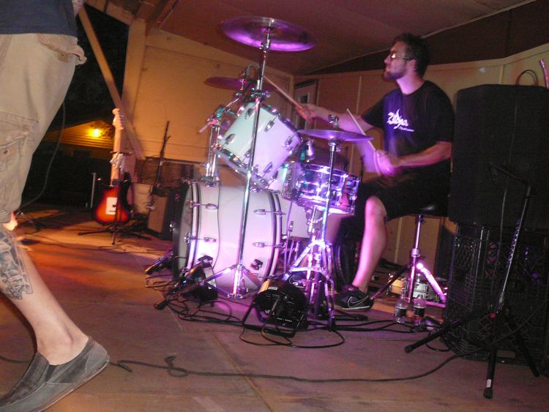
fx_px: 682
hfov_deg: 43.8
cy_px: 206
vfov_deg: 33.6
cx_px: 274
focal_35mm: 43
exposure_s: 1/30
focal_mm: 6.4
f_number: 3.2
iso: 400
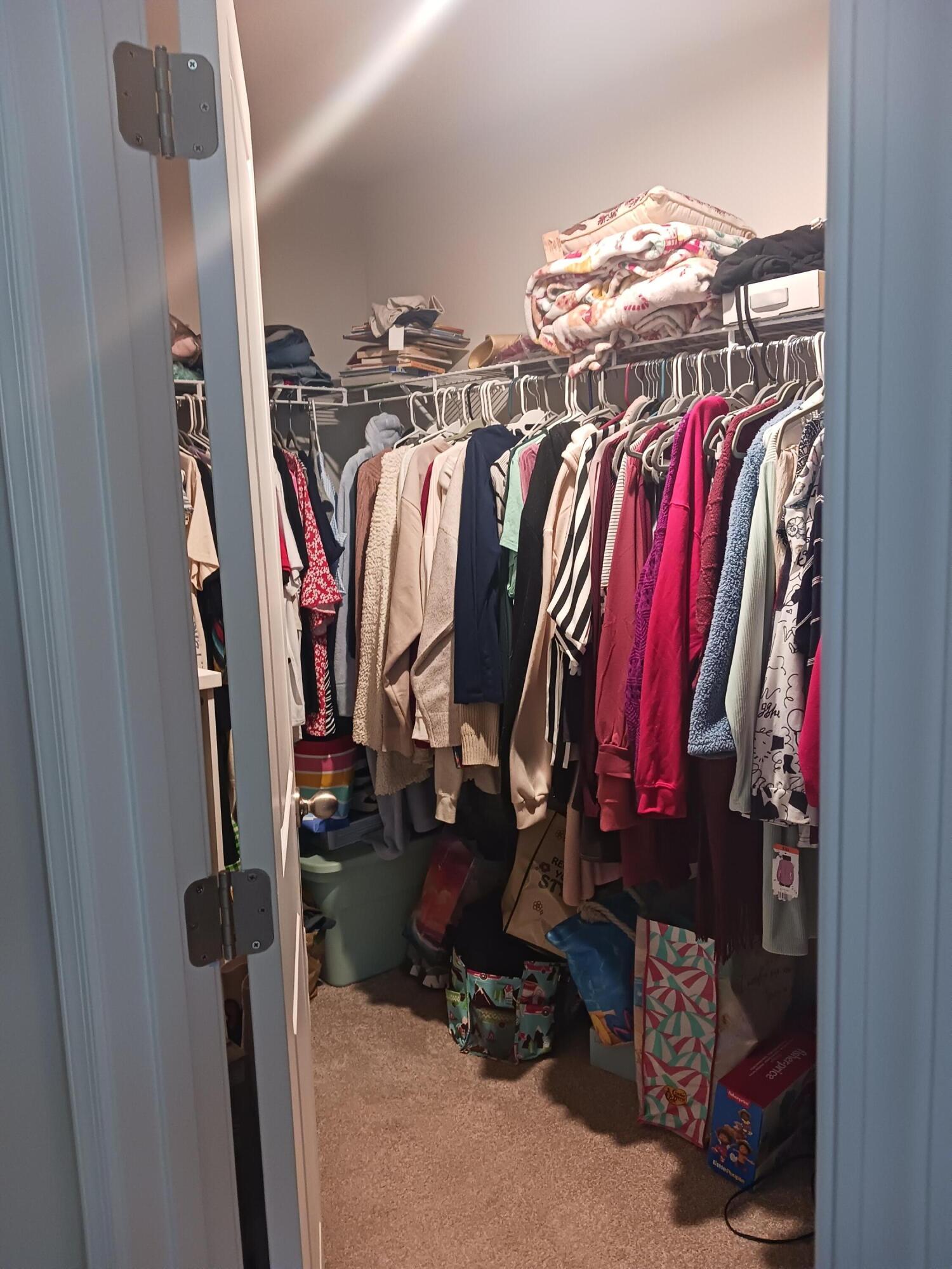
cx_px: 476
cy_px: 634
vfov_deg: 65.3
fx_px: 990
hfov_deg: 51.4
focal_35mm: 27
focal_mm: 4
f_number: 1.8
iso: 500
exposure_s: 1/20
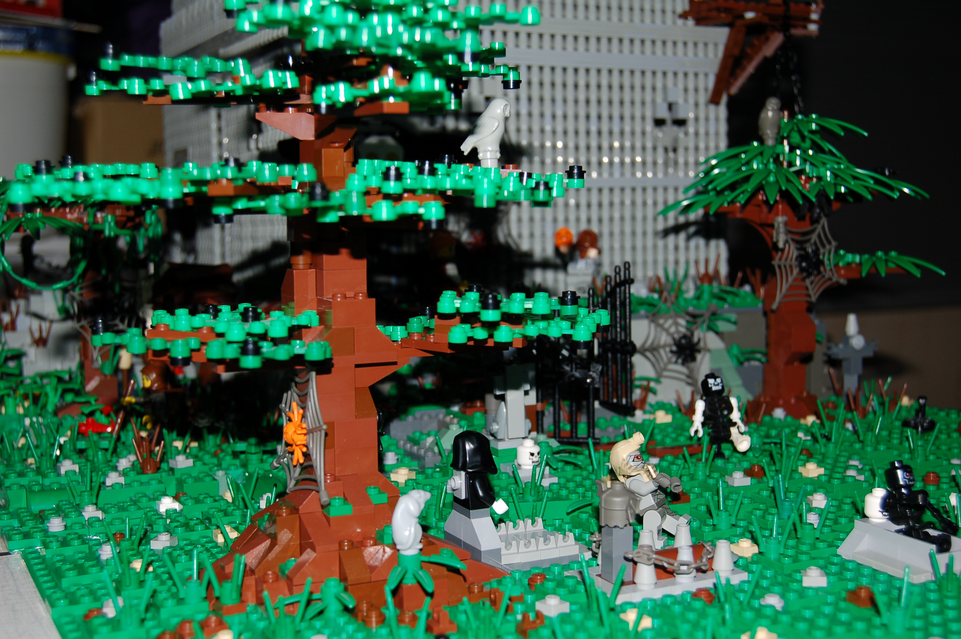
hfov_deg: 41.1
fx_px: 1280
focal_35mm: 48
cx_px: 480
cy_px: 320
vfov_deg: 28.0
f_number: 5.6
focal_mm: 32
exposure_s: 1/125
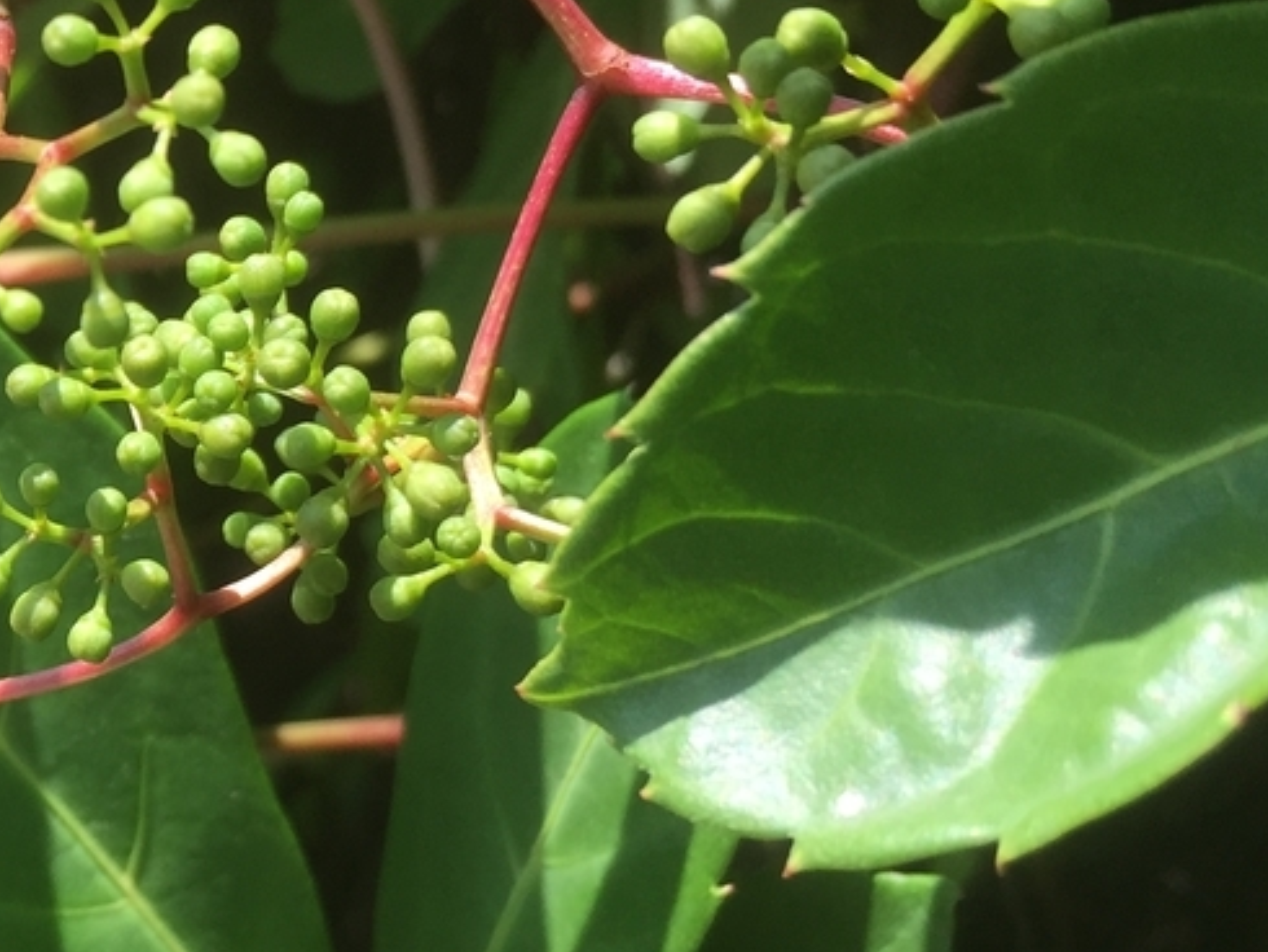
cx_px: -217
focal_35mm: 71
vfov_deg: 20.7
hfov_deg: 24.9
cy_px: 494
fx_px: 2602
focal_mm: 4.15
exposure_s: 1/549
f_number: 2.2
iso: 32
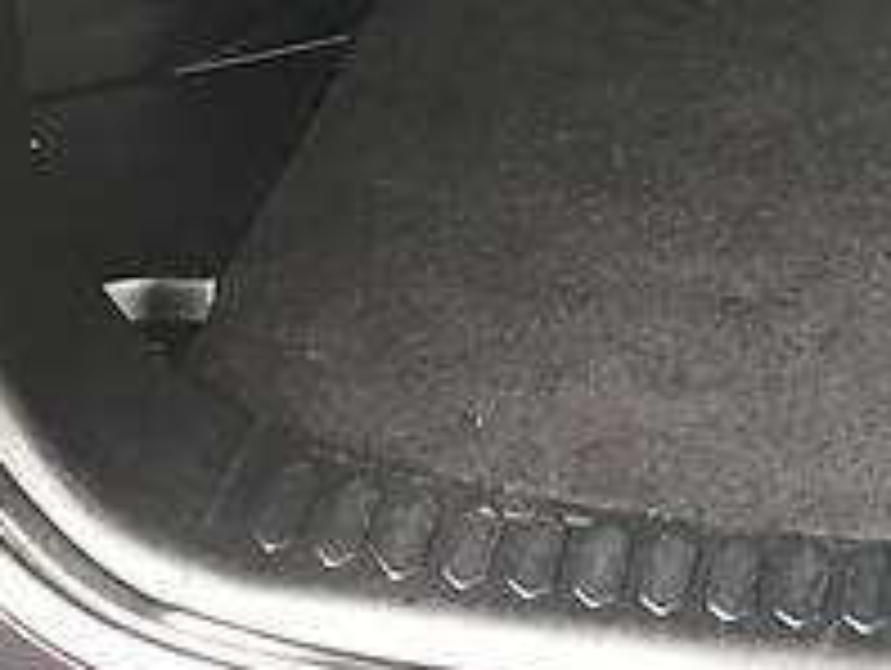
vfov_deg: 12.5
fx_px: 2912
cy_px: -342
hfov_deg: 16.1
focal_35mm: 113
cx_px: 1292
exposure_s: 1/50
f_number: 1.8
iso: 32
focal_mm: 4
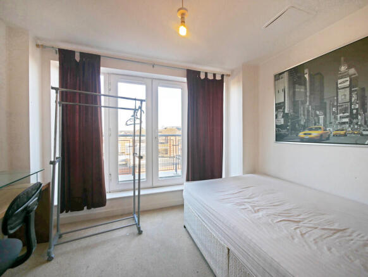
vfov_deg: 85.7
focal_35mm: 14
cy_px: 138
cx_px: 184
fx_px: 149
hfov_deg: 102.0
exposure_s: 1/125
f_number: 4
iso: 200
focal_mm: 7
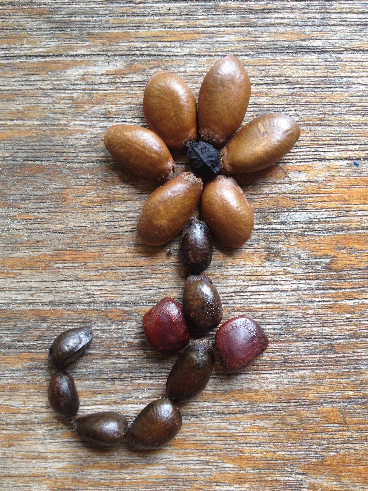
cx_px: 184
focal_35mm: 35
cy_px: 246
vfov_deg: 52.6
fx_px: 496
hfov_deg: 40.7
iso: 80
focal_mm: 4.28
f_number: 2.4
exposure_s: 1/120
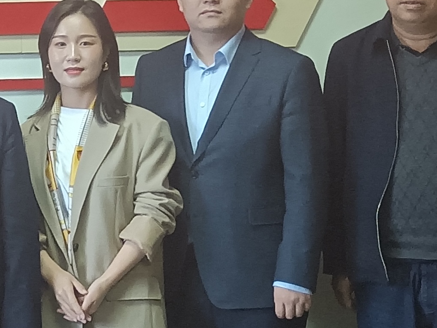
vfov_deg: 12.0
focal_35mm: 122
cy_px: 22
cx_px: -154
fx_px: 1540
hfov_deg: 15.3
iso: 889
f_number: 1.9
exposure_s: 1/50
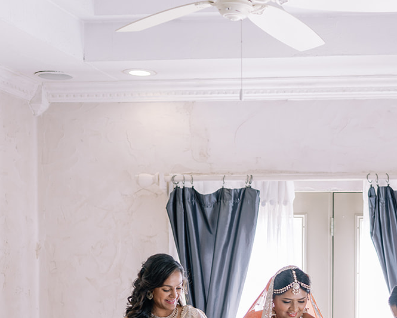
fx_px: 928
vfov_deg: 18.9
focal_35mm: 79
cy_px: 310
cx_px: 240
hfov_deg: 24.1
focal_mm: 35
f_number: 1.4
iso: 200
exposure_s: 1/250
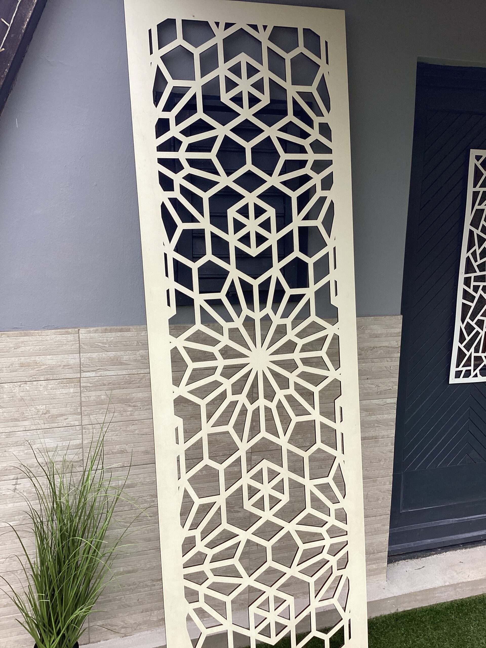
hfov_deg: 45.4
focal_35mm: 31
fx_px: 580
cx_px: 243
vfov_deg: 58.4
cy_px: 324
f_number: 2.4
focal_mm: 3.3
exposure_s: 1/327
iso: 25
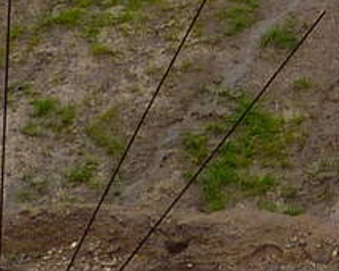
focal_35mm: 212
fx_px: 2126
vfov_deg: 6.5
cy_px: -599
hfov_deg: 8.2
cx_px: 870
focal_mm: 4.7
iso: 80
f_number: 4
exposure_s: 1/250
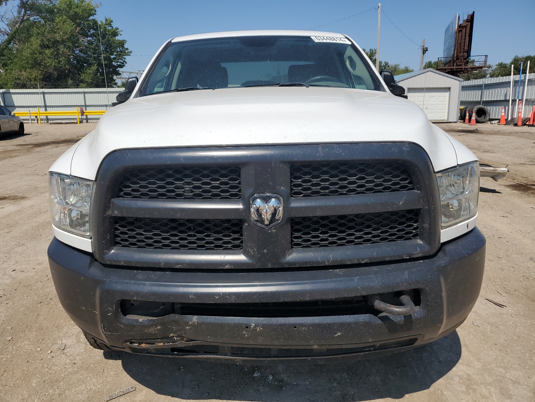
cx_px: 268
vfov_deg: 53.1
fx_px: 402
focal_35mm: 26
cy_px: 201
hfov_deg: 67.3
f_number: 1.5
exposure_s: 1/10000
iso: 50
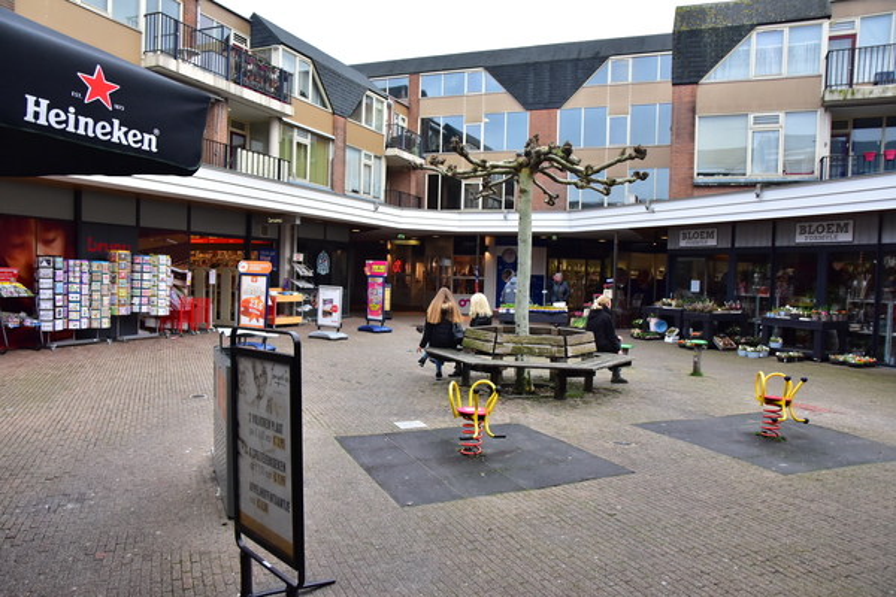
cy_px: 298
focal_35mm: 26
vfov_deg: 50.4
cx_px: 448
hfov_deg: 70.4
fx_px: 635
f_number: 4.5
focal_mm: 17
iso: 1000
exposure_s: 1/1000
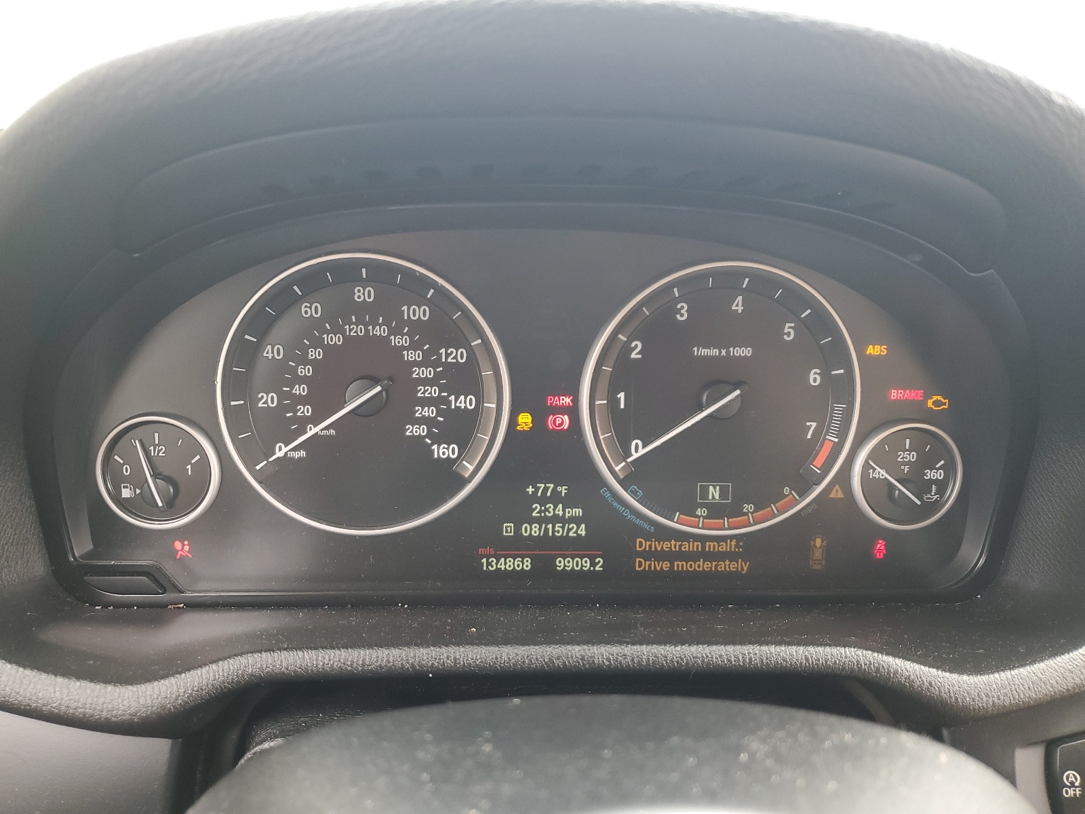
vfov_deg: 53.1
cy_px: 407
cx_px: 542
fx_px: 815
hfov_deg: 67.3
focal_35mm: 26
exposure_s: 1/60.2
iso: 65
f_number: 1.5
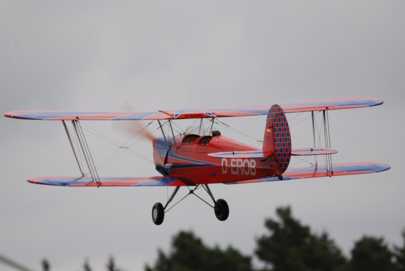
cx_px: 202
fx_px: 5067
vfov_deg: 3.1
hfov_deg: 4.6
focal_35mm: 450
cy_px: 136
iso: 200
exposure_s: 1/400
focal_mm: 300
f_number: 5.6
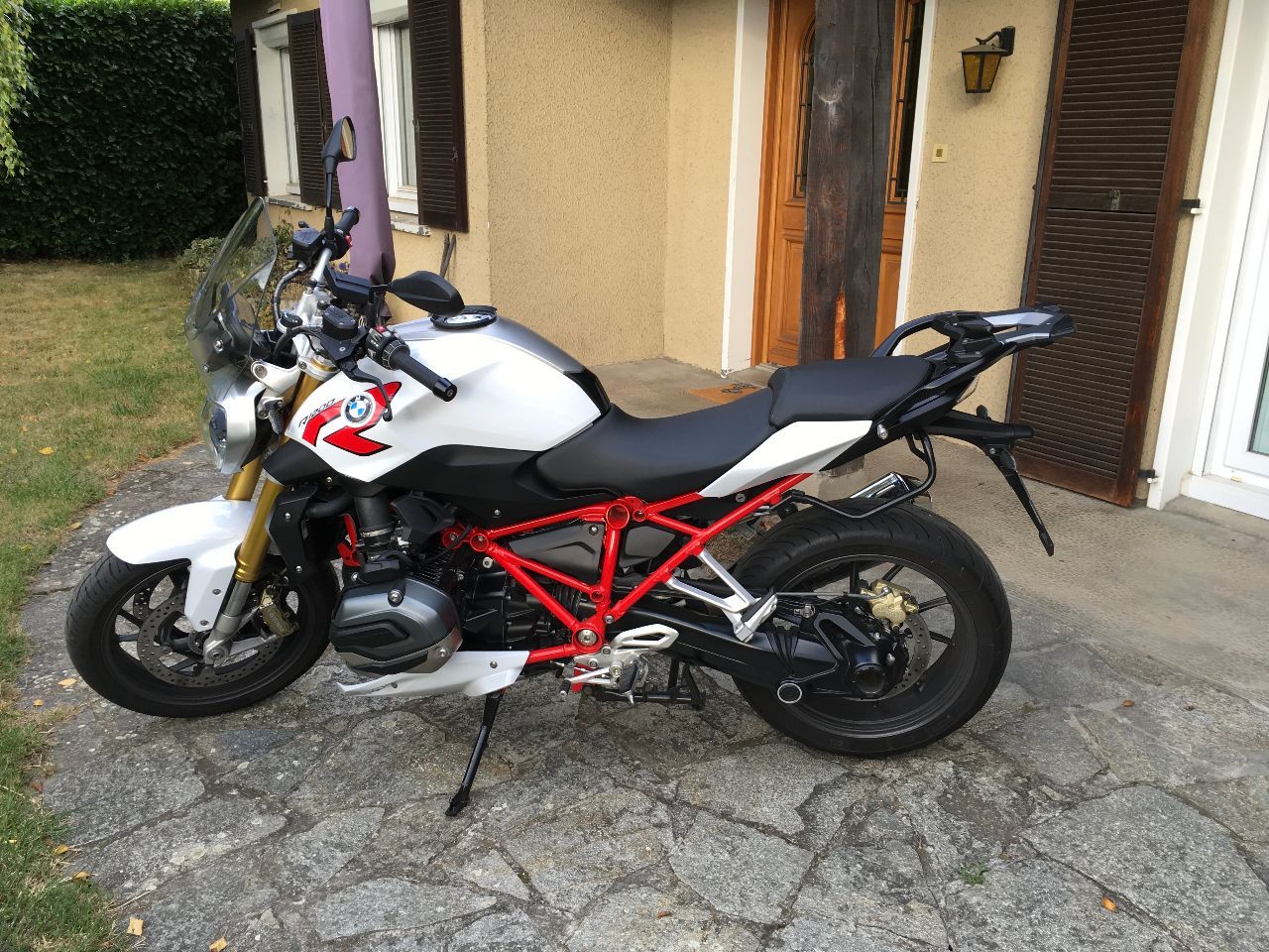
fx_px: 1063
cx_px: 634
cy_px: 476
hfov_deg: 61.7
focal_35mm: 29
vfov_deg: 48.2
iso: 25
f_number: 2.2
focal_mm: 4.15
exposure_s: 1/100
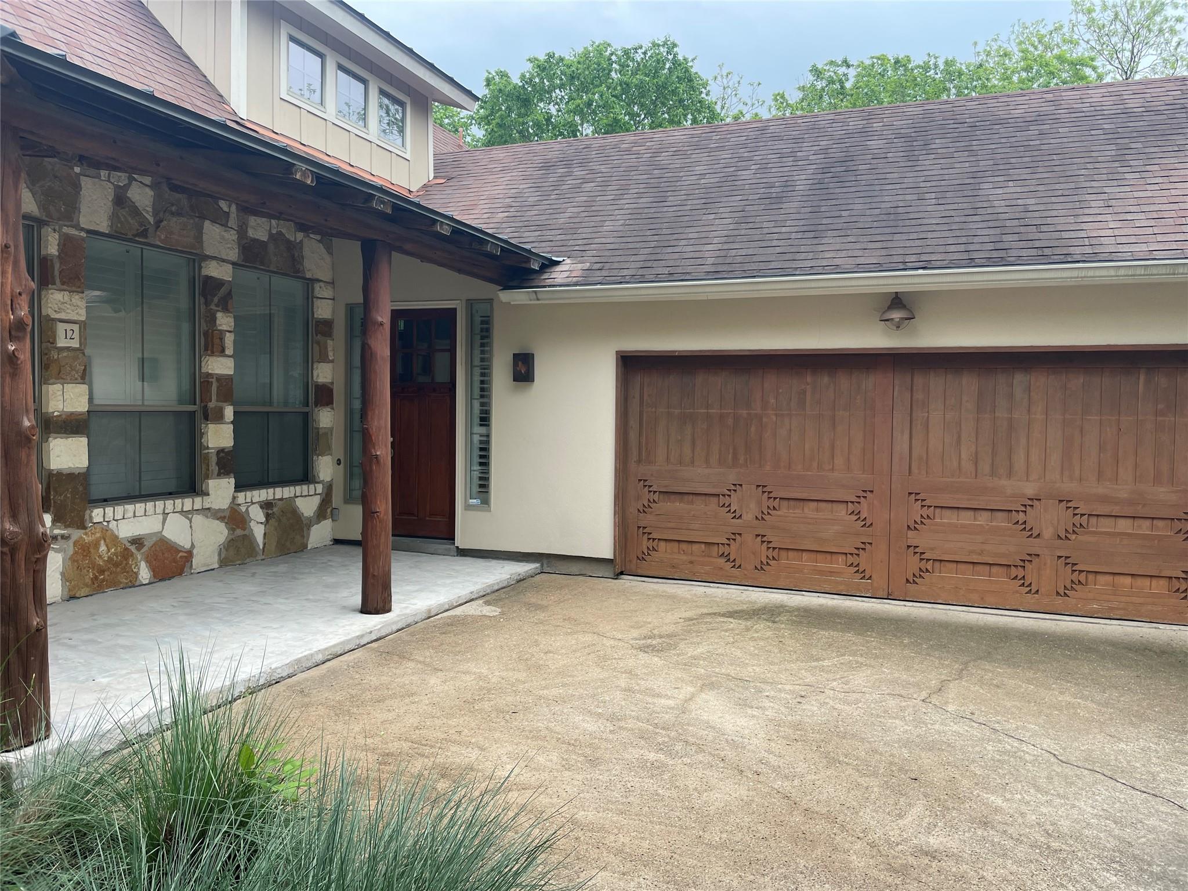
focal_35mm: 26
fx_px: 892
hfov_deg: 67.3
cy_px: 446
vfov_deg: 53.1
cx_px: 594
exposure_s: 1/190
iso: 32
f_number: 1.6
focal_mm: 4.2
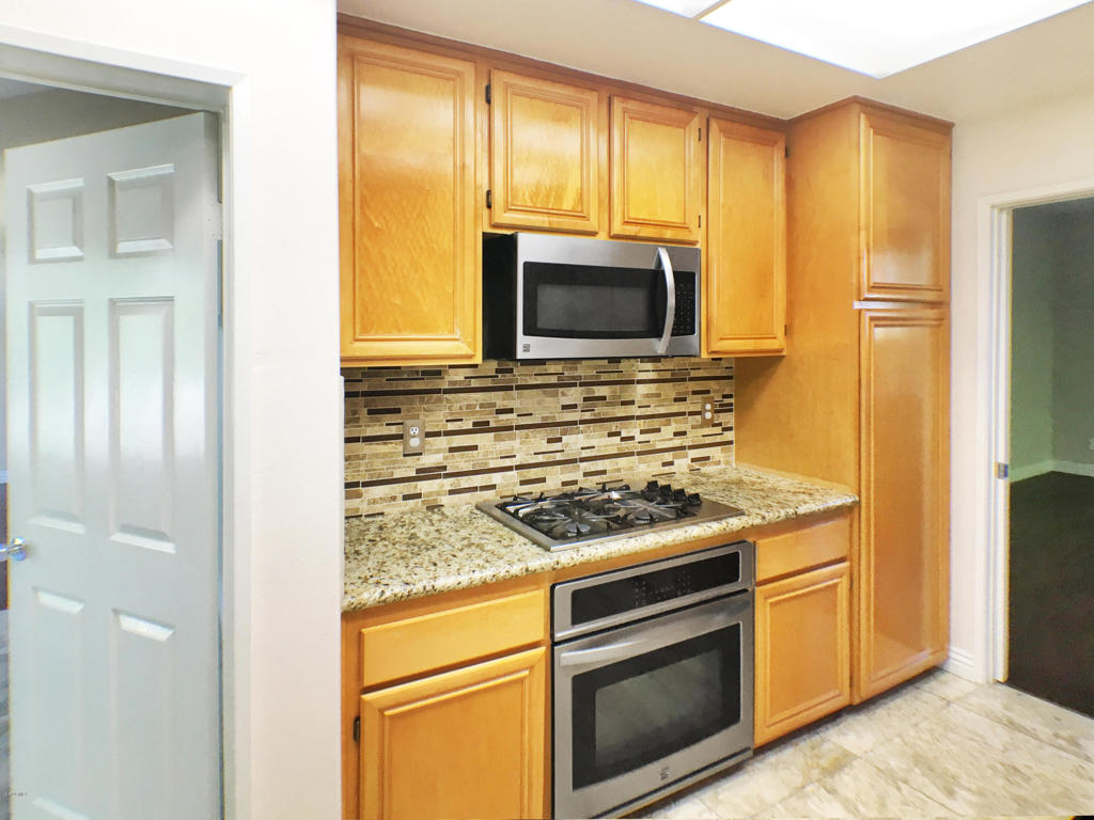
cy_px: 410
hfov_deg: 61.7
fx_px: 917
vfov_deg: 48.2
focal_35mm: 29
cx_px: 547
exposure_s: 1/30
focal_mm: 4.15
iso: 25
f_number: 2.2
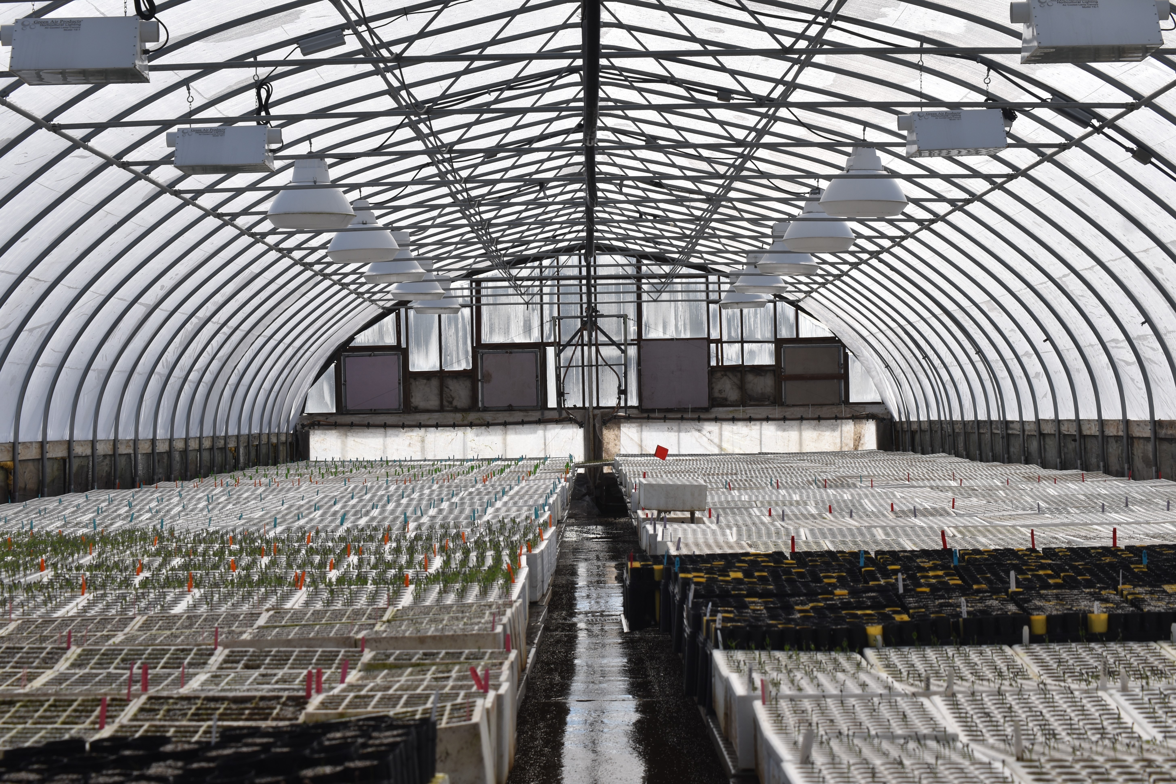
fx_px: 2695
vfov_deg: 16.6
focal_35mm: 82
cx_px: 588
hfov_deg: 24.6
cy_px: 392
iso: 100
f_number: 10
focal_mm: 55
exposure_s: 1/400
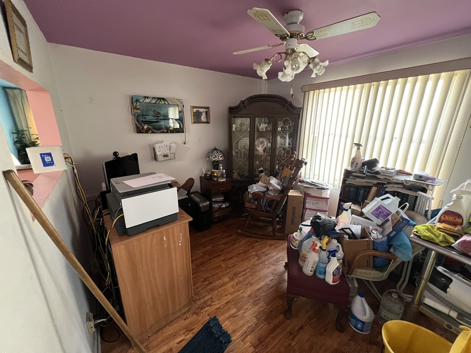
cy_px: 176
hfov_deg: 106.2
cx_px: 236
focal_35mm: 13
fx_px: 177
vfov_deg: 89.9
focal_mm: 1.57
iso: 800
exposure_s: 1/60
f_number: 1.8
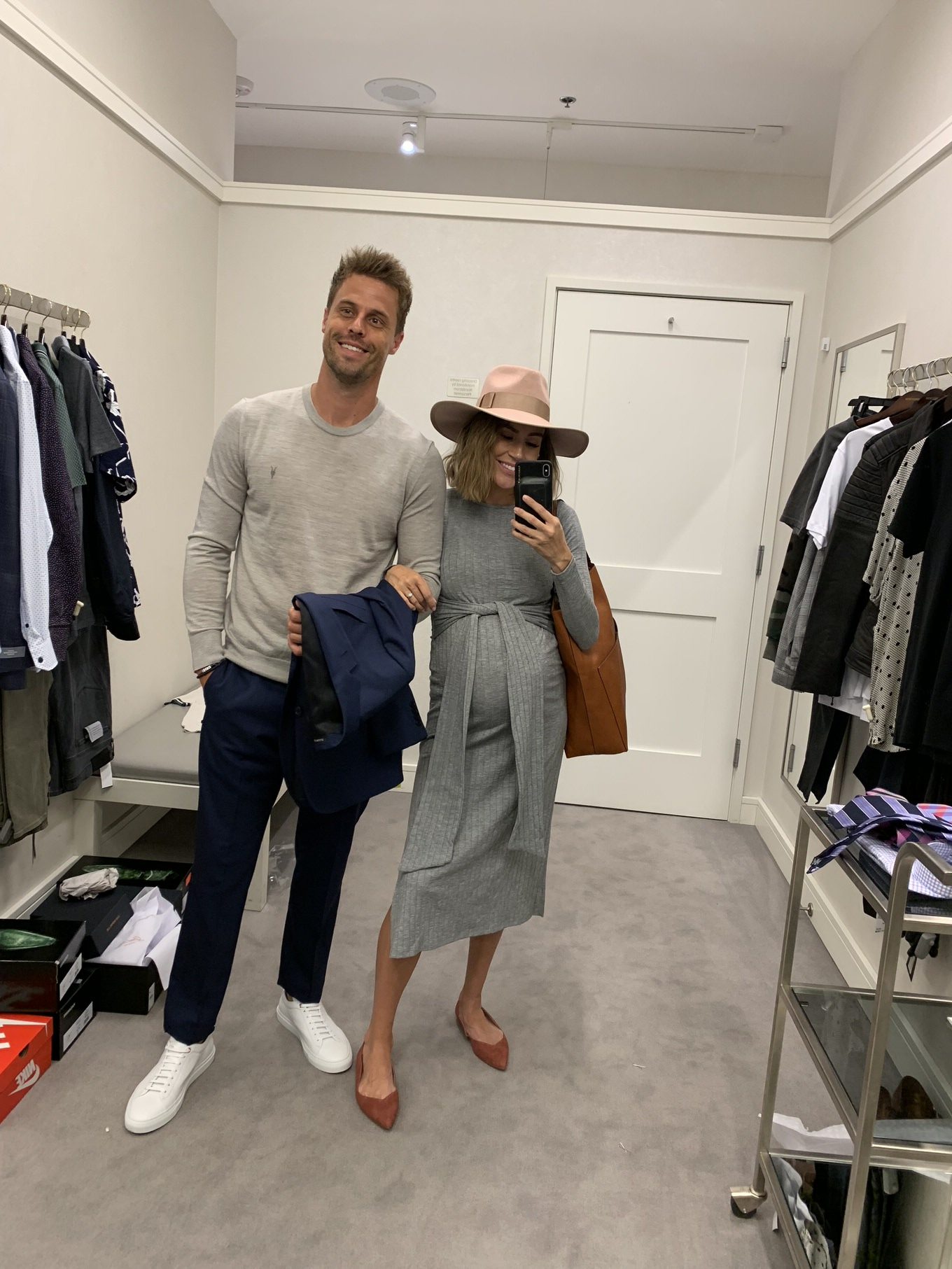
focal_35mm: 26
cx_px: 476
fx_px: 953
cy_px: 634
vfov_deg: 67.3
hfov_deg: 53.1
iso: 100
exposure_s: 1/60
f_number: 1.8
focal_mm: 4.25
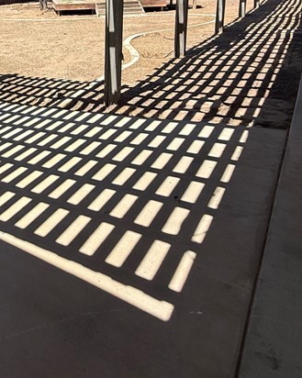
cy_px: 54
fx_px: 380
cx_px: -28
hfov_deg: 36.7
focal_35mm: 34
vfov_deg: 48.5
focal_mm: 2.22
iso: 50
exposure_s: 1/2237
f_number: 2.2
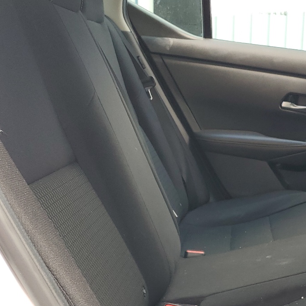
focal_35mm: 54
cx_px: 290
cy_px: 207
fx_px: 540
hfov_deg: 29.9
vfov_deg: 31.4
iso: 50
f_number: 1.5
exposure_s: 1/156
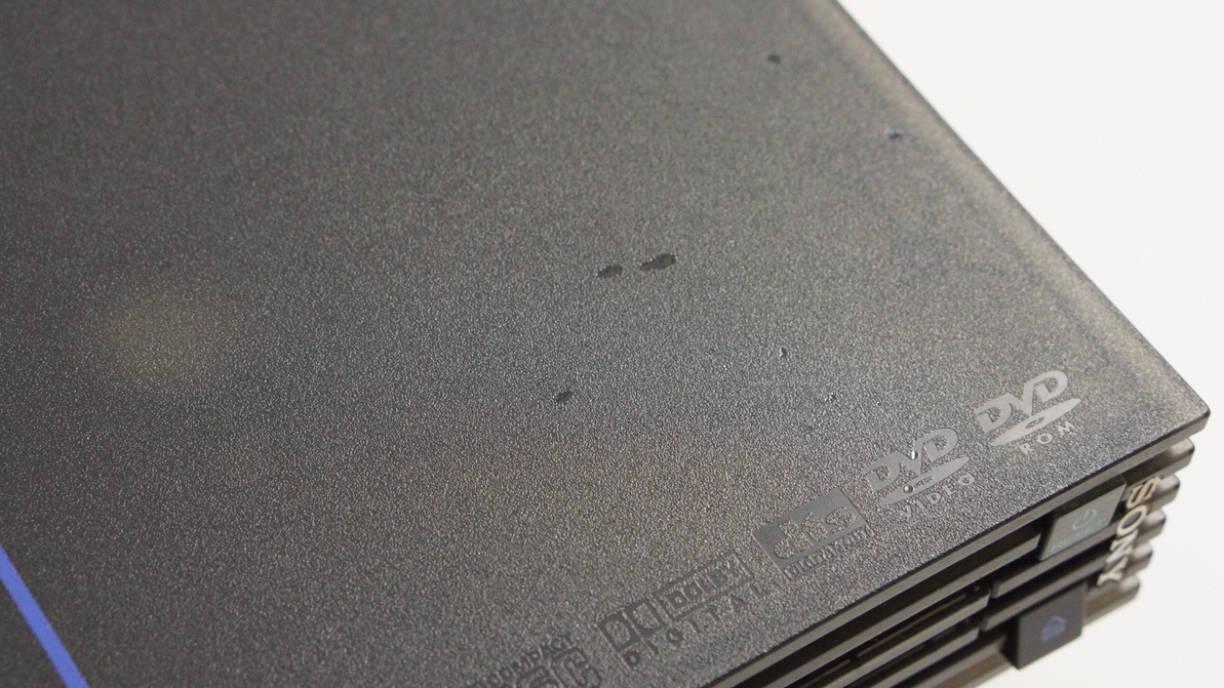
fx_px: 2564
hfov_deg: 26.9
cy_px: 306
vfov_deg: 15.3
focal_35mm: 79
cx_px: 610
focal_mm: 50
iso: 1600
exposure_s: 1/80
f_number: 6.3
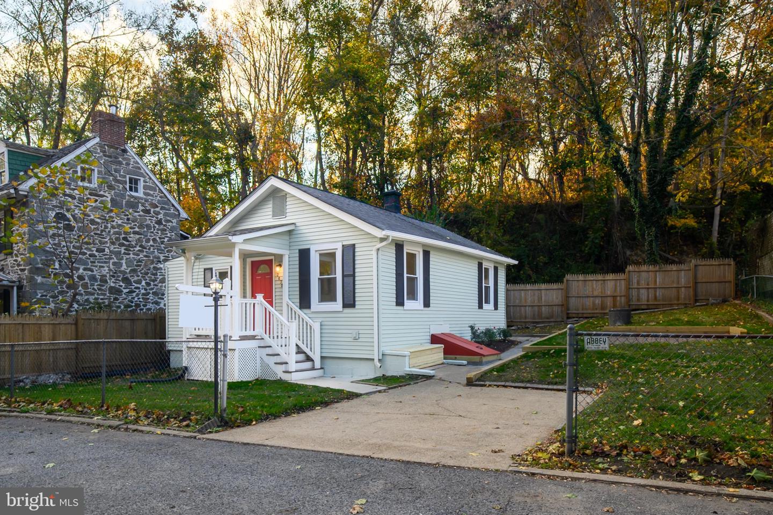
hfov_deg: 86.9
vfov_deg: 64.5
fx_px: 408
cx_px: 386
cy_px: 258
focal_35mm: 19
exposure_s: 1/250
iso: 250
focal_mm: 19
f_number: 16
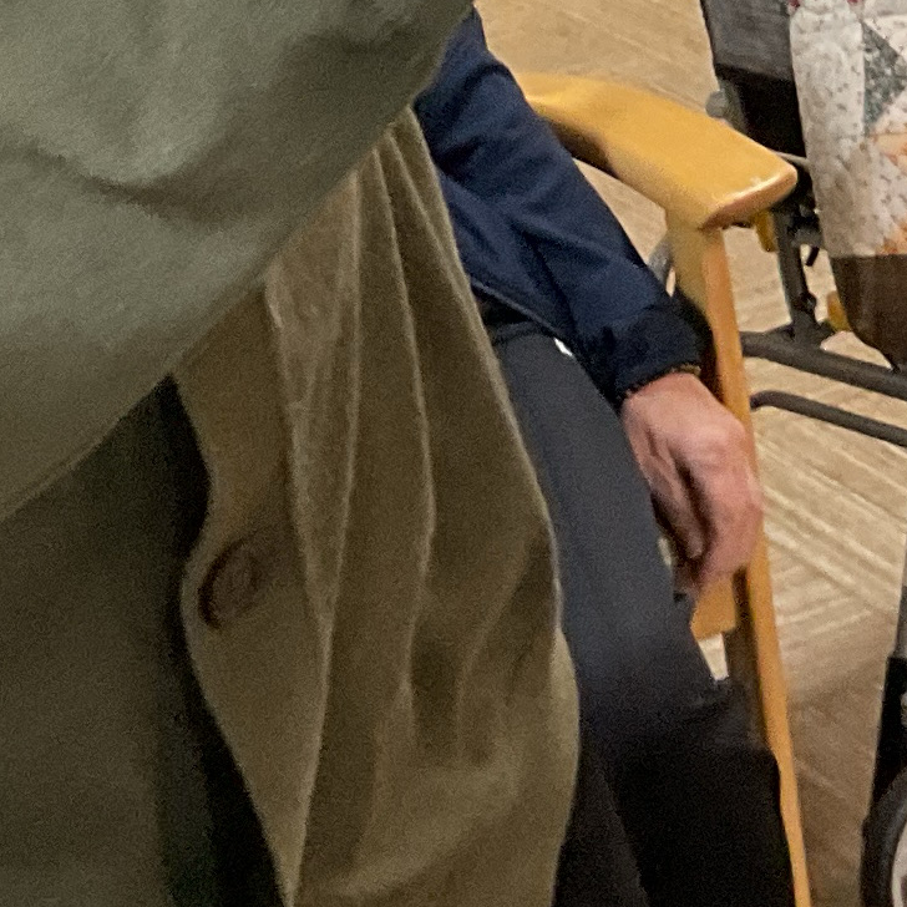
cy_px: -725
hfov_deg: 12.0
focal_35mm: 142
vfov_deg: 11.4
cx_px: 1124
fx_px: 4209
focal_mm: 3
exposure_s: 1/60
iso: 125
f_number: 1.8
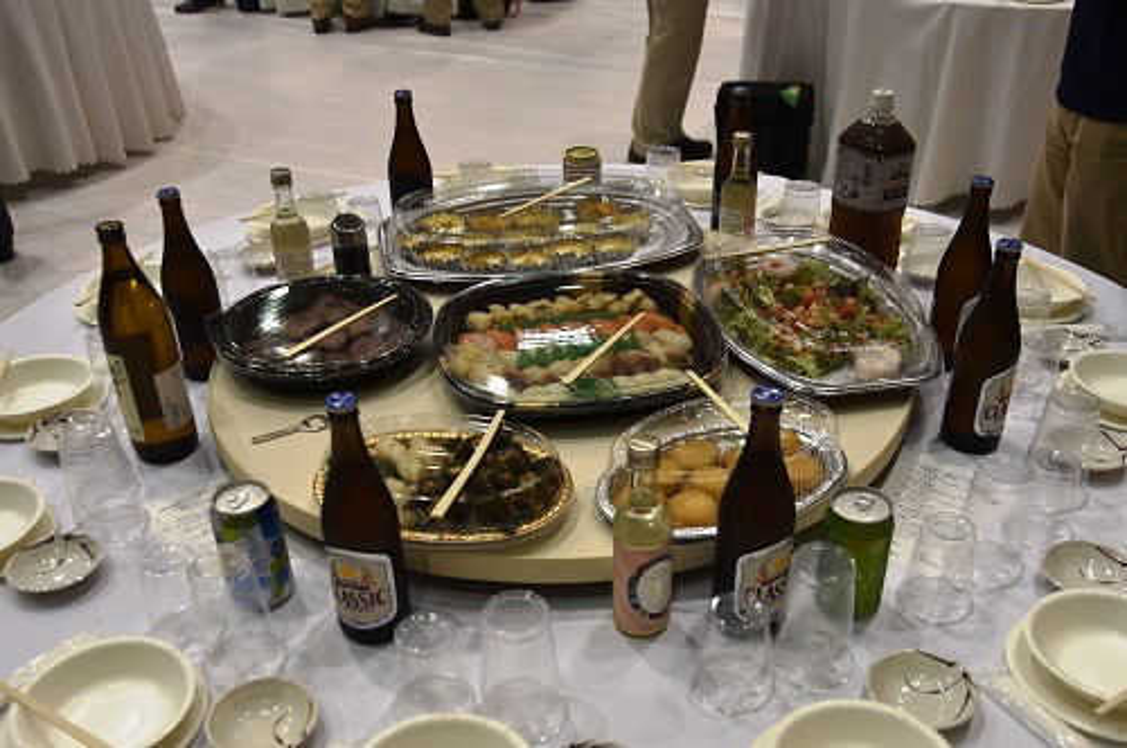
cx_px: 564
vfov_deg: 46.3
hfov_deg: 65.5
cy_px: 374
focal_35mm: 28
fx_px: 875
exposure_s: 1/100
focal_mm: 28
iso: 400
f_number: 5
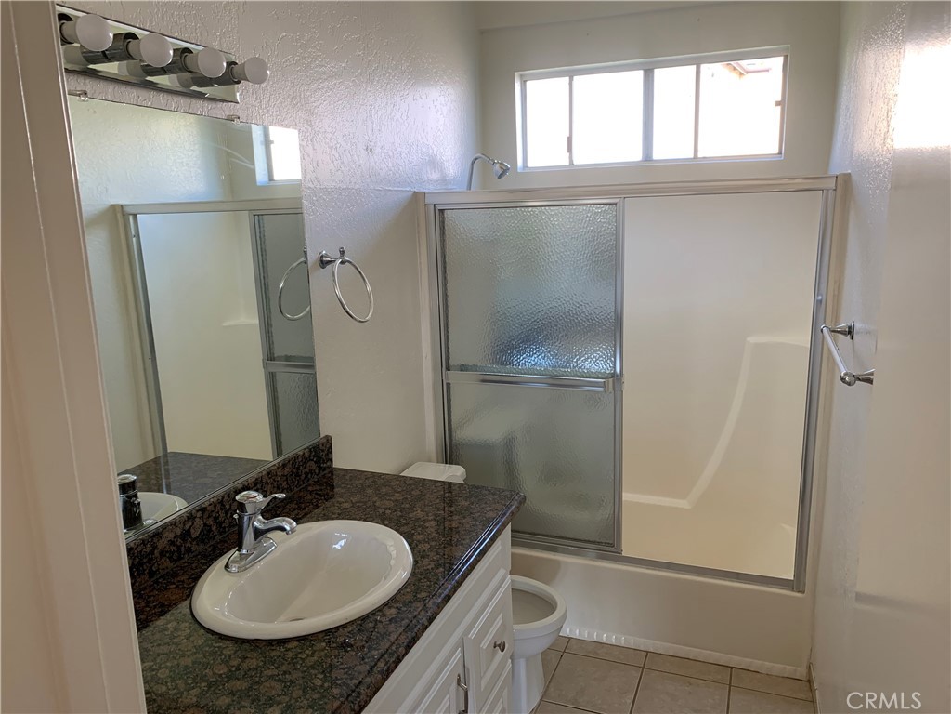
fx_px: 714
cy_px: 357
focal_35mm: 26
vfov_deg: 53.1
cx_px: 476
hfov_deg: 67.3
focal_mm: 4.25
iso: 80
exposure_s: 1/121
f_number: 1.8
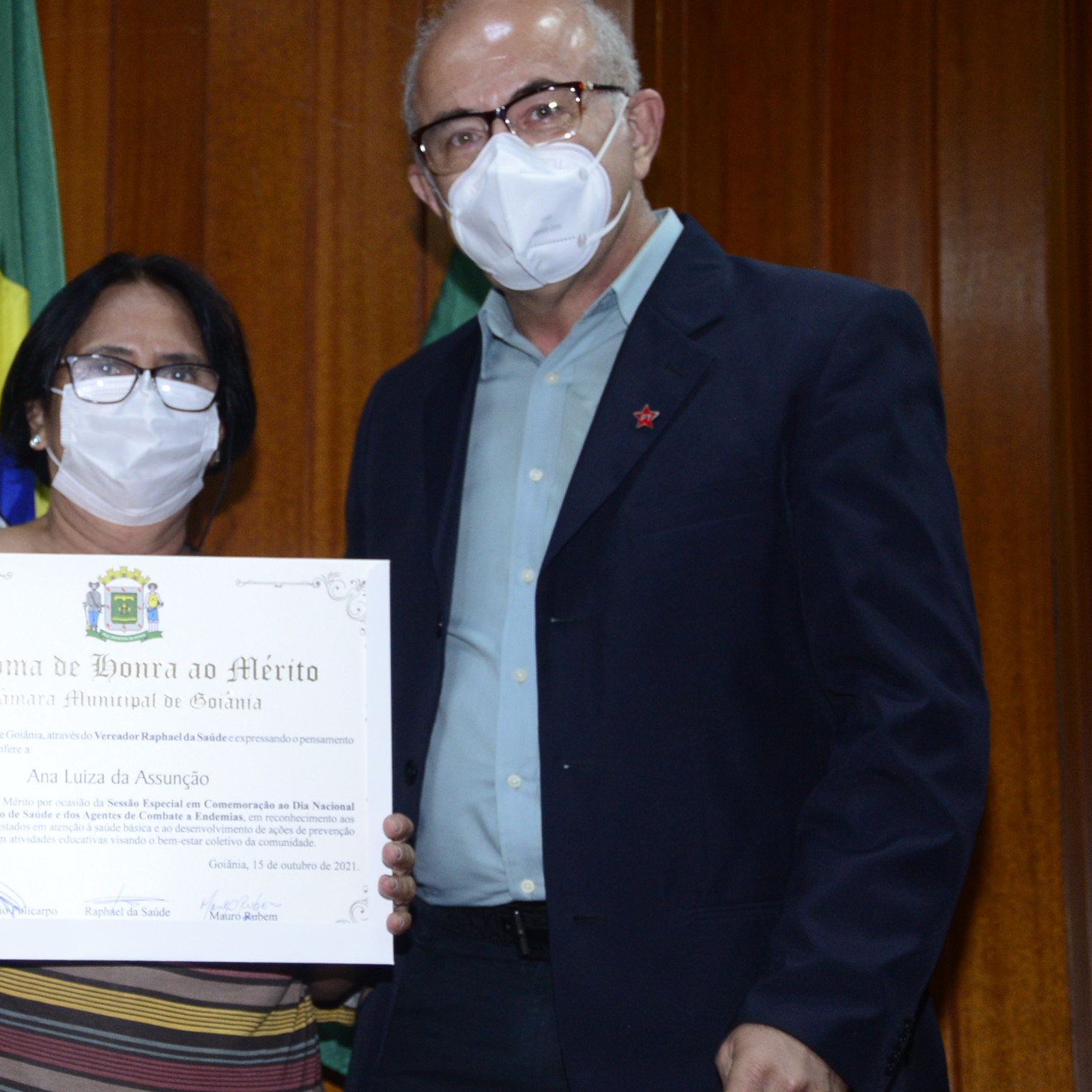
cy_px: 567
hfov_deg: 18.7
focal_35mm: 91
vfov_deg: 19.1
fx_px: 3248
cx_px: 52
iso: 2000
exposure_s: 1/125
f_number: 5.6
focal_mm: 52
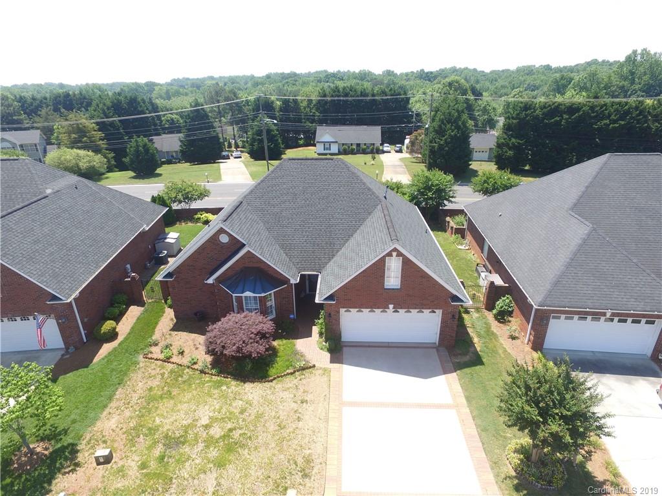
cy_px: 248
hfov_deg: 81.7
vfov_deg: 66.0
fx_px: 382
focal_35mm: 20
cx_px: 331
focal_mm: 3.61
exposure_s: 1/330
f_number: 2.8
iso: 100
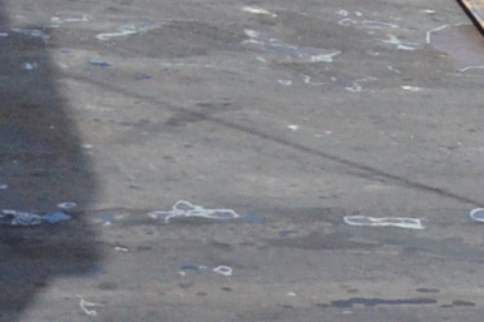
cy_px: -219
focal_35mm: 287
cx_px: 1159
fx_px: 3857
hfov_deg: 6.8
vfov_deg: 4.7
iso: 1250
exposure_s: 1/8000
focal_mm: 30
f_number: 5.6
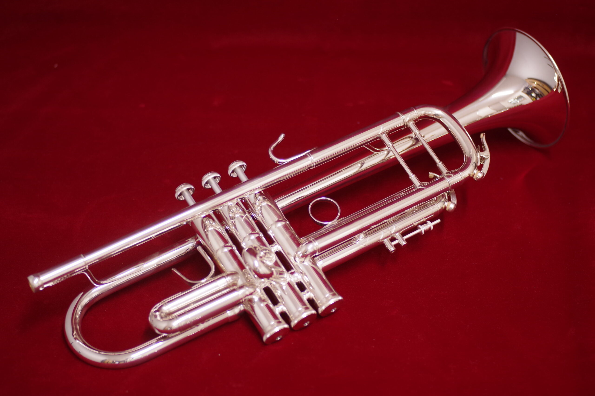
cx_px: 298
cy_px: 198
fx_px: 992
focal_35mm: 60
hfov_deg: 33.4
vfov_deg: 22.6
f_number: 2.8
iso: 320
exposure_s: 1/15
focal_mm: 40
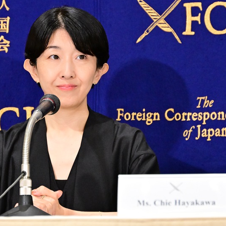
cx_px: 73
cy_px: 113
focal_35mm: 259
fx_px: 1913
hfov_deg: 6.8
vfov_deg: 6.8
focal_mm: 135
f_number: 6.3
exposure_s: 1/200
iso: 5000
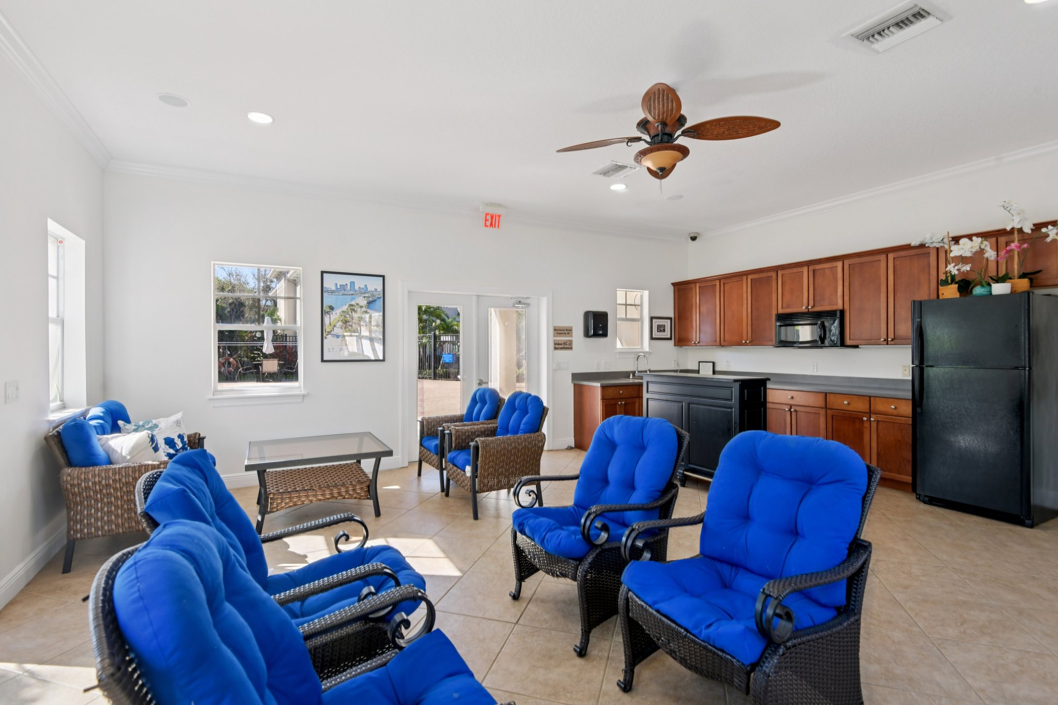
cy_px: 352
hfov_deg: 96.7
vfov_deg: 73.7
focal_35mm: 16
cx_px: 529
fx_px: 470
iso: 400
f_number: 8
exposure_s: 1/60
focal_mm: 16
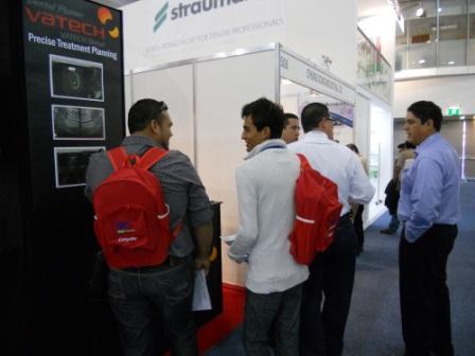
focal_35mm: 27
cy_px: 178
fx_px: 370
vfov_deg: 51.4
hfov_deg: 65.3
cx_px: 238
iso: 400
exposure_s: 1/50
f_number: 3.2
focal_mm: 4.9
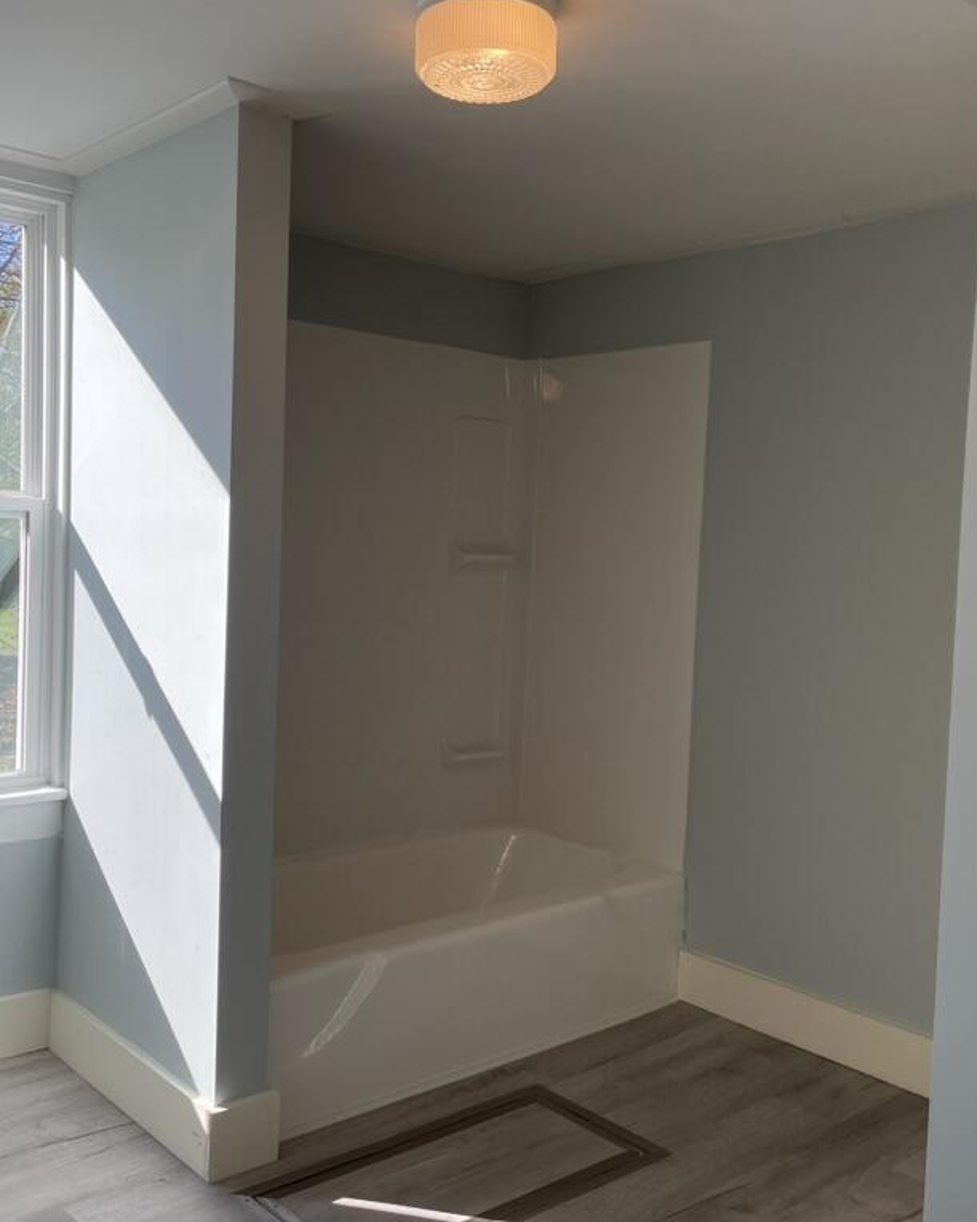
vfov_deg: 52.8
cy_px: 609
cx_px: 435
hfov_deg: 43.3
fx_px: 1229
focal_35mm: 34
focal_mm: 4.2
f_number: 1.6
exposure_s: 1/502
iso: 32
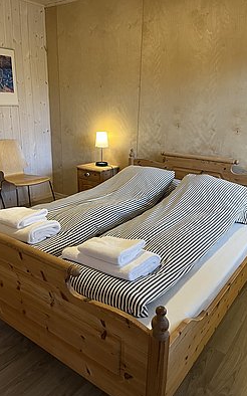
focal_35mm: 28
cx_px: 127
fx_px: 302
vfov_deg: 66.5
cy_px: 200
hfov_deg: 44.5
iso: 200
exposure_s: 1/49
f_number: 1.6
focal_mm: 5.1
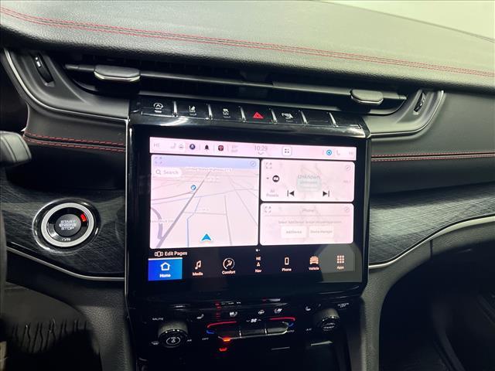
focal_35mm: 26
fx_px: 372
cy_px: 186
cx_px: 248
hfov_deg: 67.3
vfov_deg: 53.1
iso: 500
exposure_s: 1/40
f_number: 1.5
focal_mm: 5.7
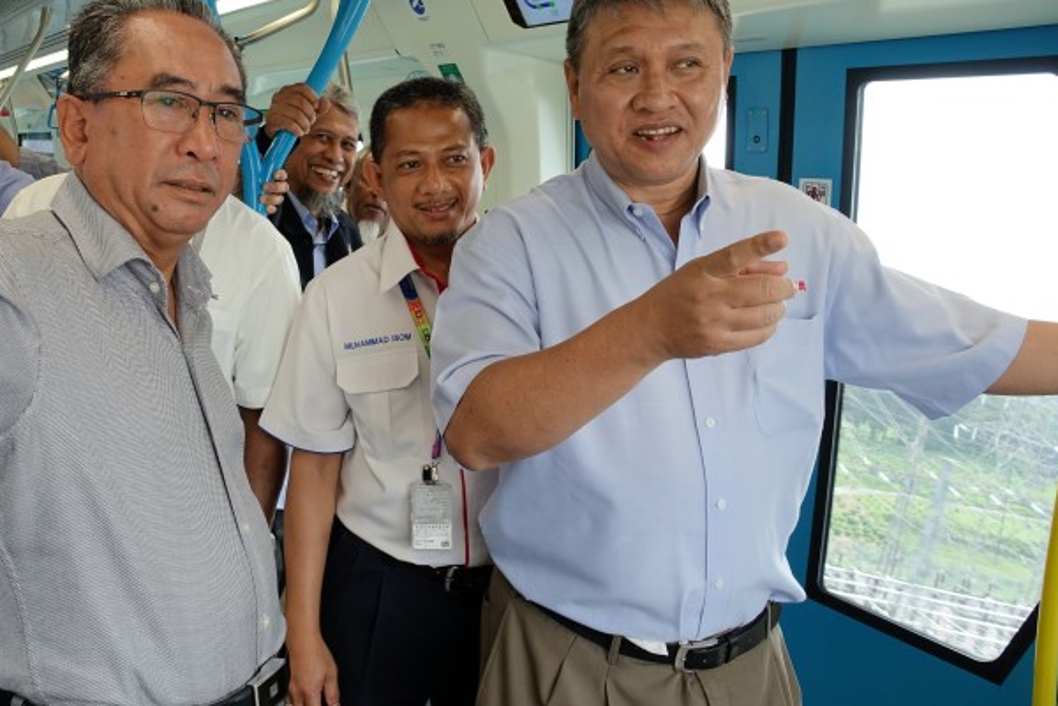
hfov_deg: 57.6
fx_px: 940
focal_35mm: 32
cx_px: 367
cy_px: 290
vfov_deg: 41.0
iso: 125
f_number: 3.5
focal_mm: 8.8
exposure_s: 1/80
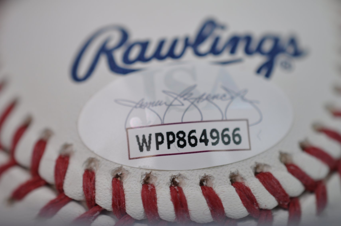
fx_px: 568
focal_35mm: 60
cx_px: 170
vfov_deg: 22.6
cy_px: 113
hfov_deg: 33.4
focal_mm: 40
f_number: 4
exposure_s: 1/60
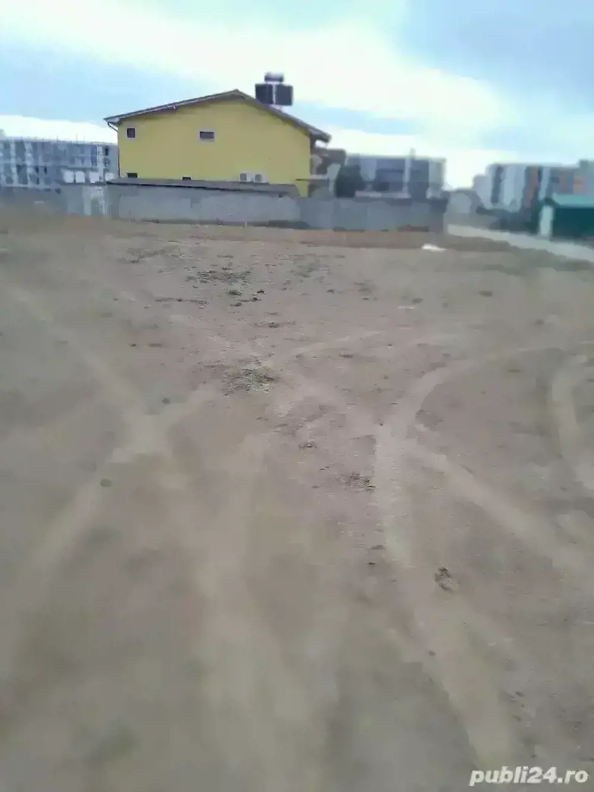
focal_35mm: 26
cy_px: 396
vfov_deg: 67.3
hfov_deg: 53.1
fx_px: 595
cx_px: 297
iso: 40
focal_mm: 3.98
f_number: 1.8
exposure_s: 1/130
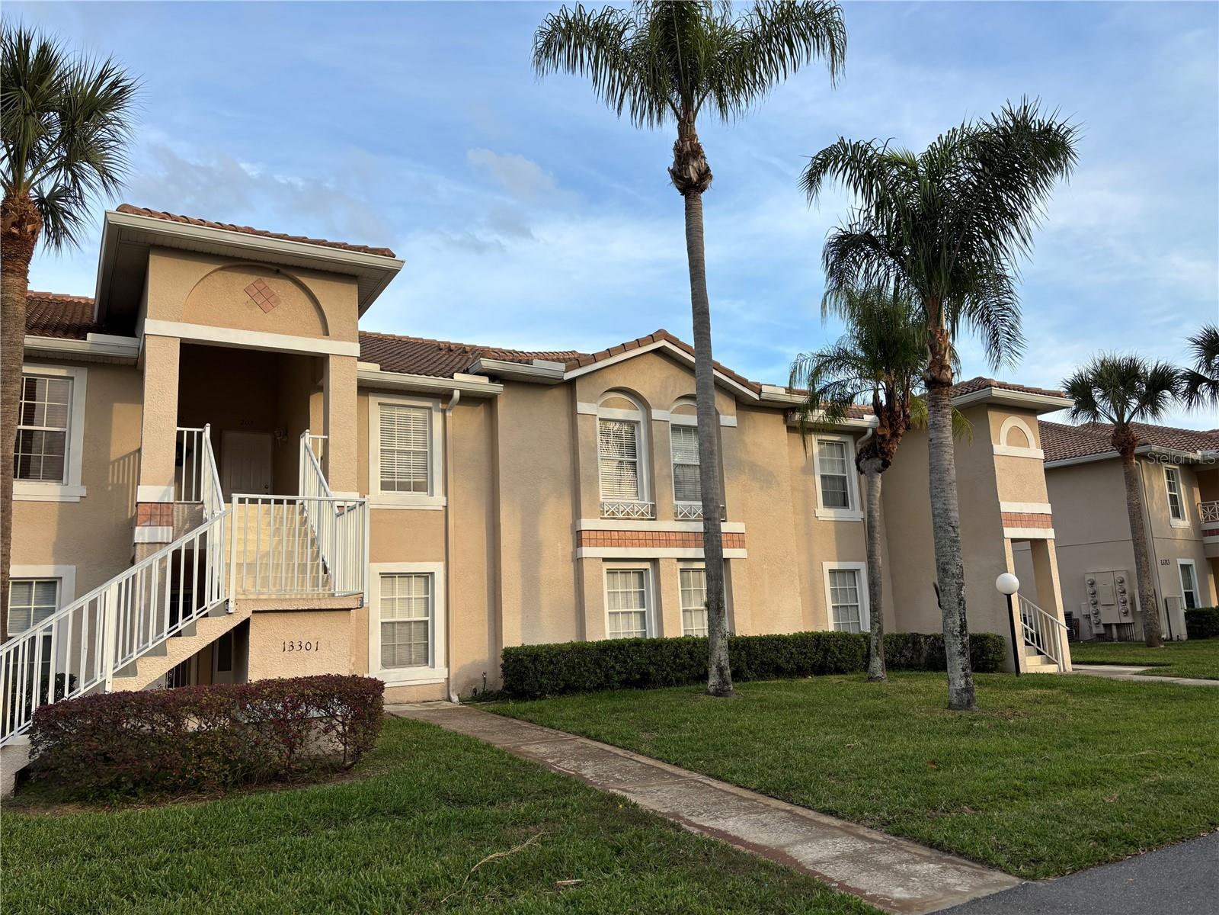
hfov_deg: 67.3
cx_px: 610
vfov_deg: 53.1
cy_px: 458
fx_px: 916
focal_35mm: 26
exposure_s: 1/1590
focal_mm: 5.96
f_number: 1.6
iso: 50
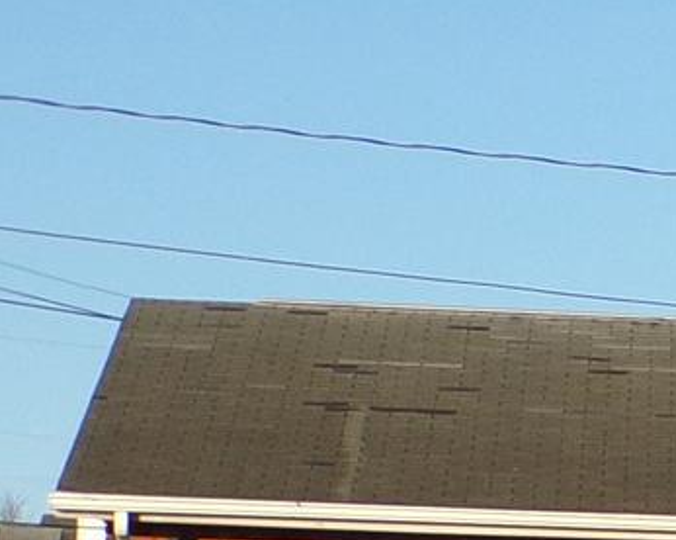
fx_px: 4856
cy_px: 794
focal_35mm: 243
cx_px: 1373
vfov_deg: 6.3
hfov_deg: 7.6
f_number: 4.9
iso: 80
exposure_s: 1/300
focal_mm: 7.6
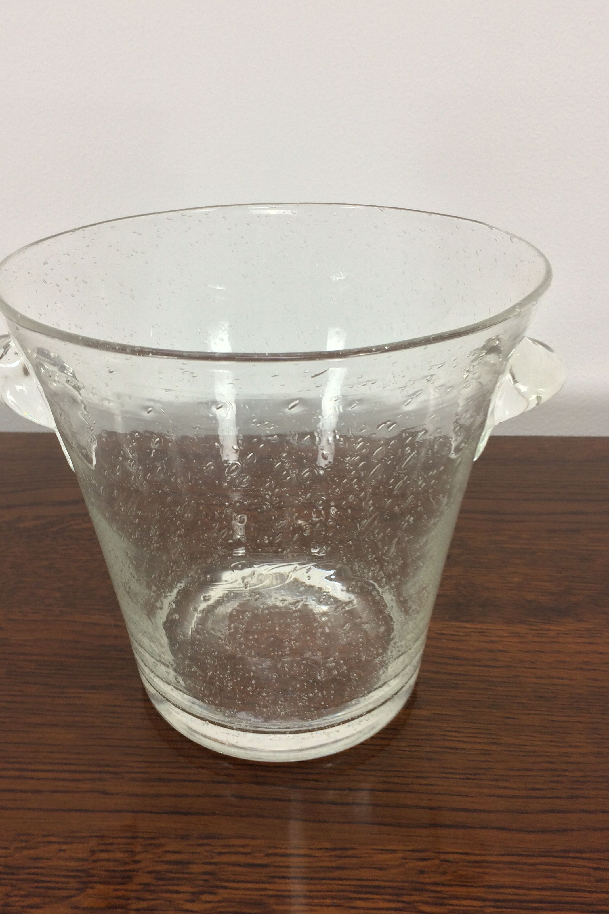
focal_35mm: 31
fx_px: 787
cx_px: 272
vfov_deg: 60.3
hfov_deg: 42.3
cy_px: 469
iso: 50
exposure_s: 1/33
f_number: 2.2
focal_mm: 4.15
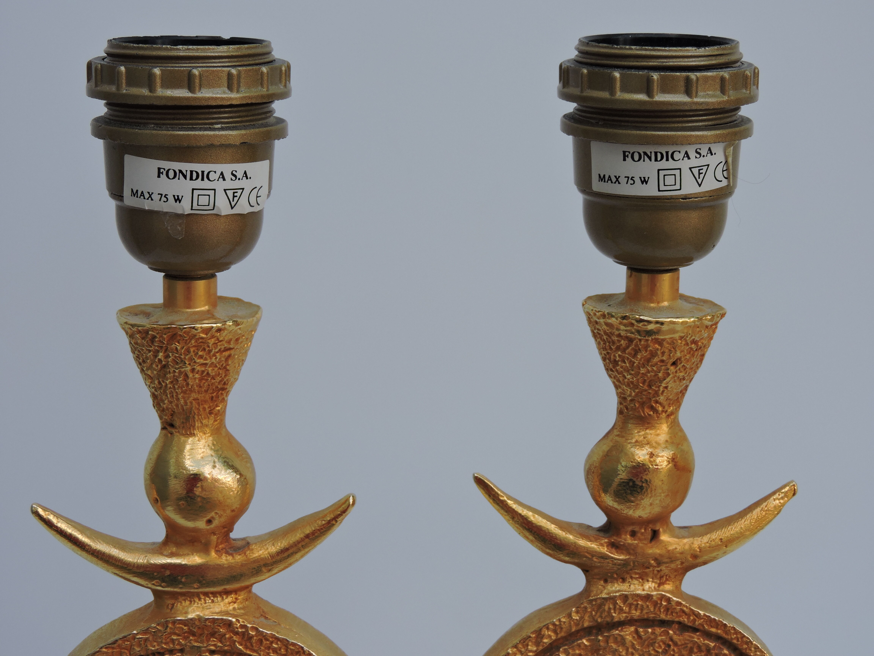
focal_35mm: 70
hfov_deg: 27.8
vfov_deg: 21.0
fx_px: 1767
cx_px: 437
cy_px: 328
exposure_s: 1/200
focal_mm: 12.5
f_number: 4.5
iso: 100
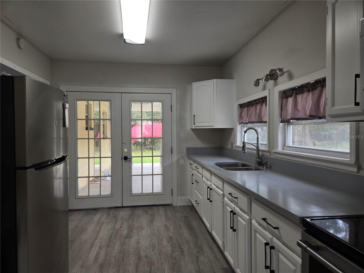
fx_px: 242
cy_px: 136
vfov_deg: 58.9
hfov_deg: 73.9
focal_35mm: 23
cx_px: 182
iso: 40
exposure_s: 1/120
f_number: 1.8
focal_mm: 5.4
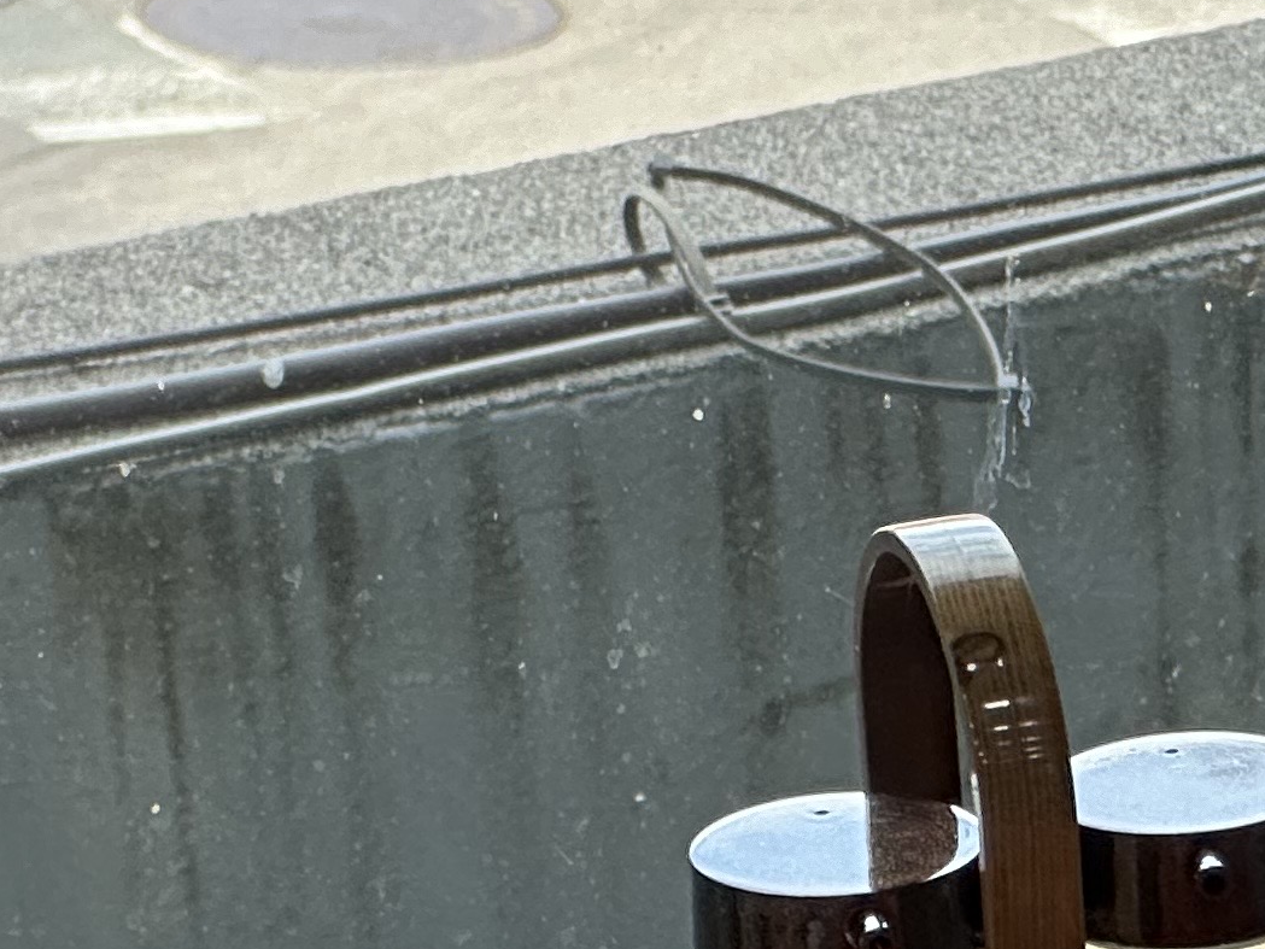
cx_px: 2175
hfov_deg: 6.6
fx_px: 10818
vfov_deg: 5.0
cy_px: 1342
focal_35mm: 296
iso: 100
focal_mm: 9
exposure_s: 1/120
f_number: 2.8
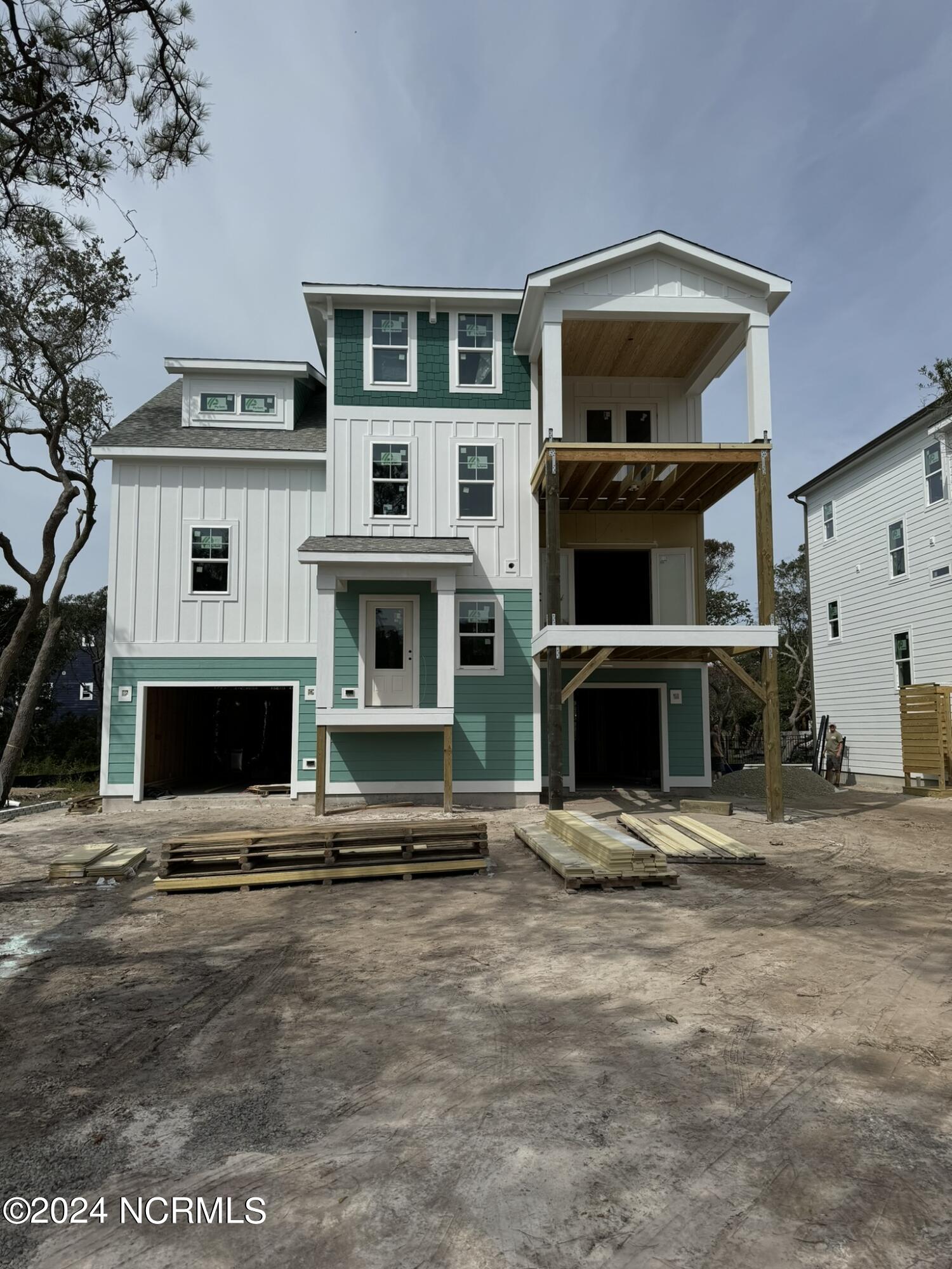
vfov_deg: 71.6
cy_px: 634
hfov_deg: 56.8
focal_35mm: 24
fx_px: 880
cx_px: 476
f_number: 1.78
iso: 80
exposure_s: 1/9009
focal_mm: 6.76
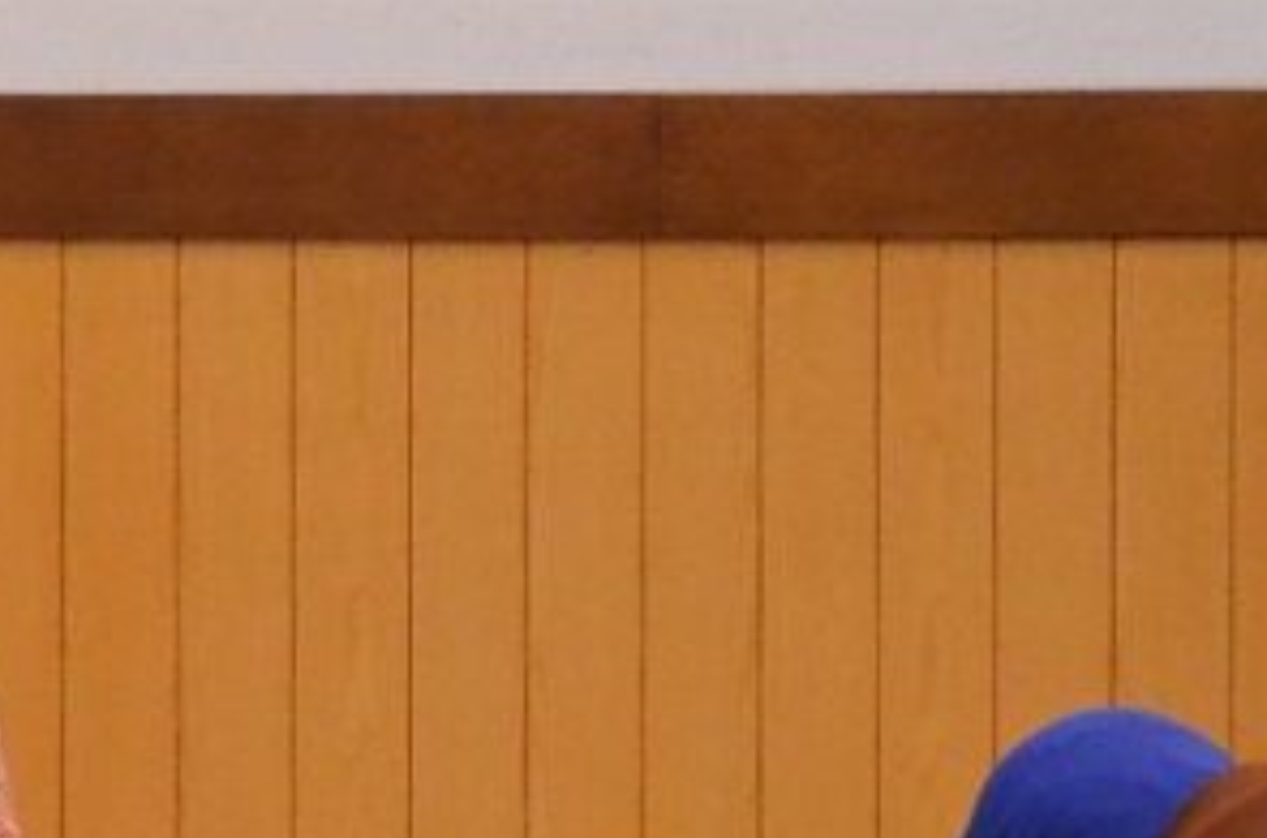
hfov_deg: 3.9
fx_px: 18733
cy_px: 692
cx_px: -146
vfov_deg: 2.6
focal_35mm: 534
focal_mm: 105
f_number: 5.6
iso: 6400
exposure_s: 1/80
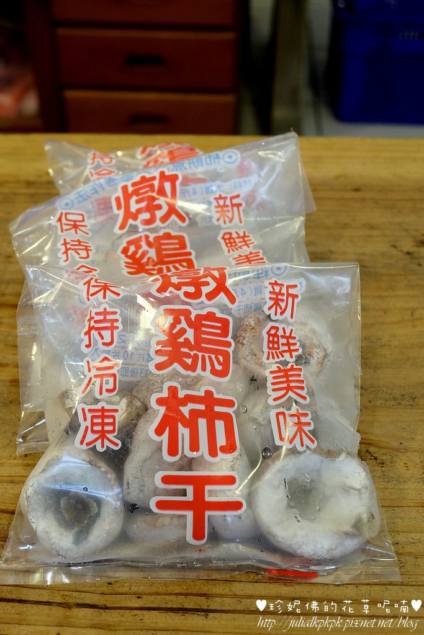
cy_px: 318
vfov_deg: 41.9
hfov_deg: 28.7
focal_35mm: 47
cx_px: 212
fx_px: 830
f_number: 4.7
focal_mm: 31
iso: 1600
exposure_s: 1/40
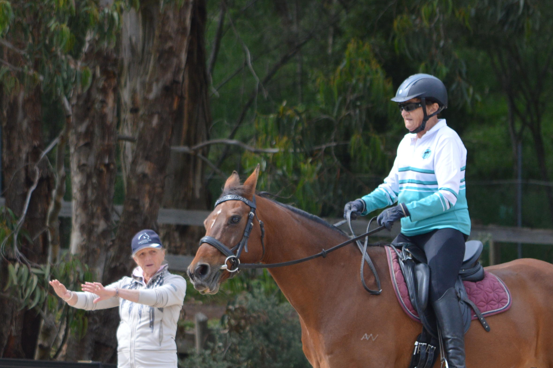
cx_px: 286
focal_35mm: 368
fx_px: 5648
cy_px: 337
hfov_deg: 5.6
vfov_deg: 3.7
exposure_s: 1/1250
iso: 400
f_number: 5
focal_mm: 116
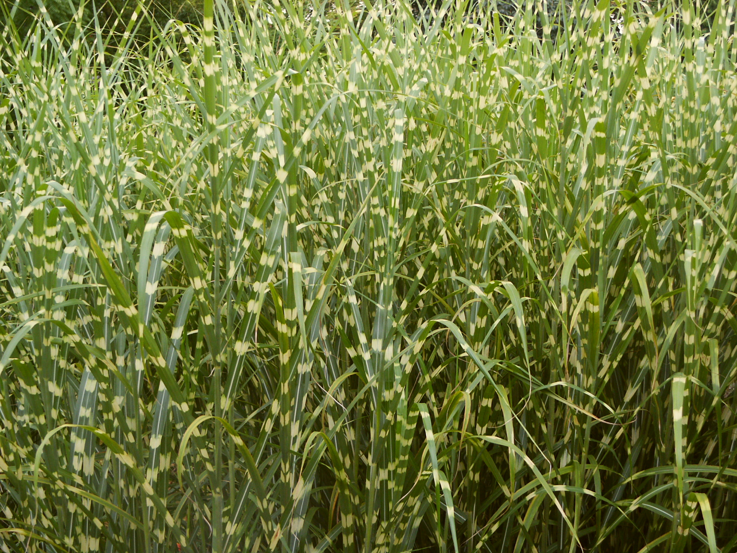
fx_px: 1661
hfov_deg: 25.0
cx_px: 368
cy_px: 276
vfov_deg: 18.9
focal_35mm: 78
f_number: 3.6
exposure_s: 1/90
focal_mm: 15.6
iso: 64
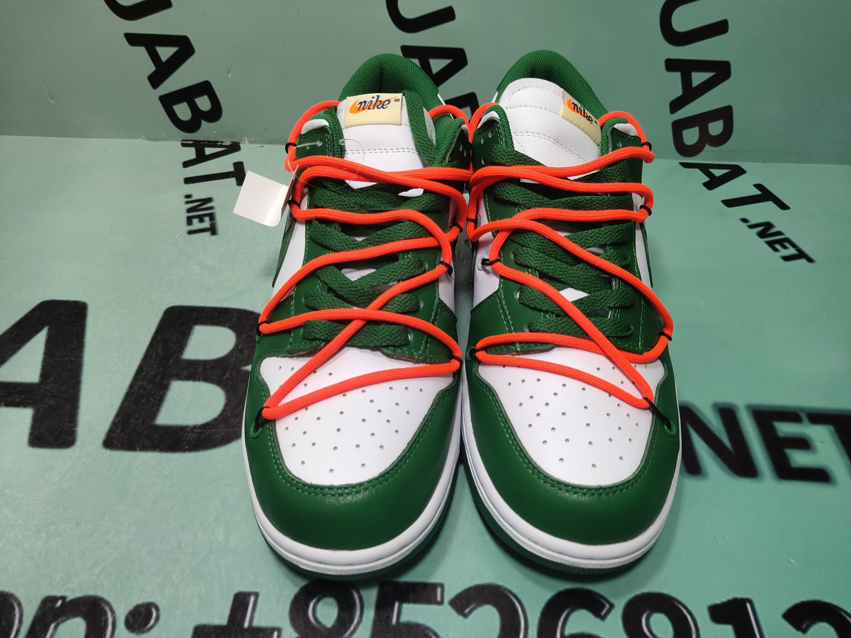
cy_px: 319
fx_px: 738
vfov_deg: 46.8
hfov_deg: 60.0
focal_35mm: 30
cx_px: 426
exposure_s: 1/100
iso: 67
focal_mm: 4.35
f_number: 1.79
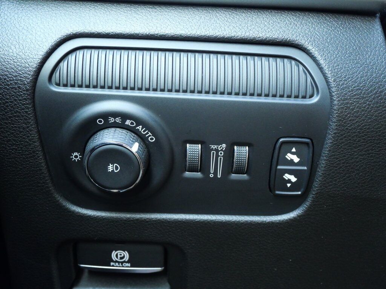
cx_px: 193
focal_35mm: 40
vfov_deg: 36.0
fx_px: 446
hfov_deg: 46.8
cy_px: 144
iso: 3200
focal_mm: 20
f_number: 4.6
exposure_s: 1/40
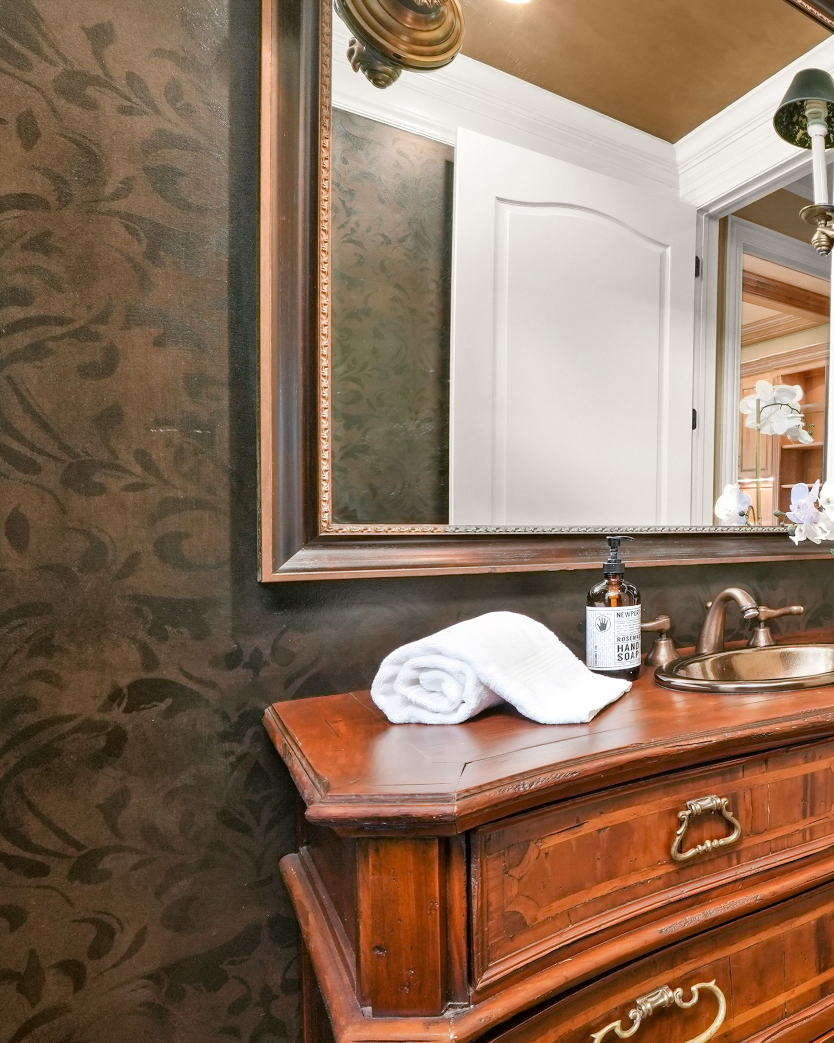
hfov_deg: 47.7
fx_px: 679
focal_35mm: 22
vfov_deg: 75.0
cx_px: 894
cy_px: 528
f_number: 13
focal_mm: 13
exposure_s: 1/1.67
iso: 2000
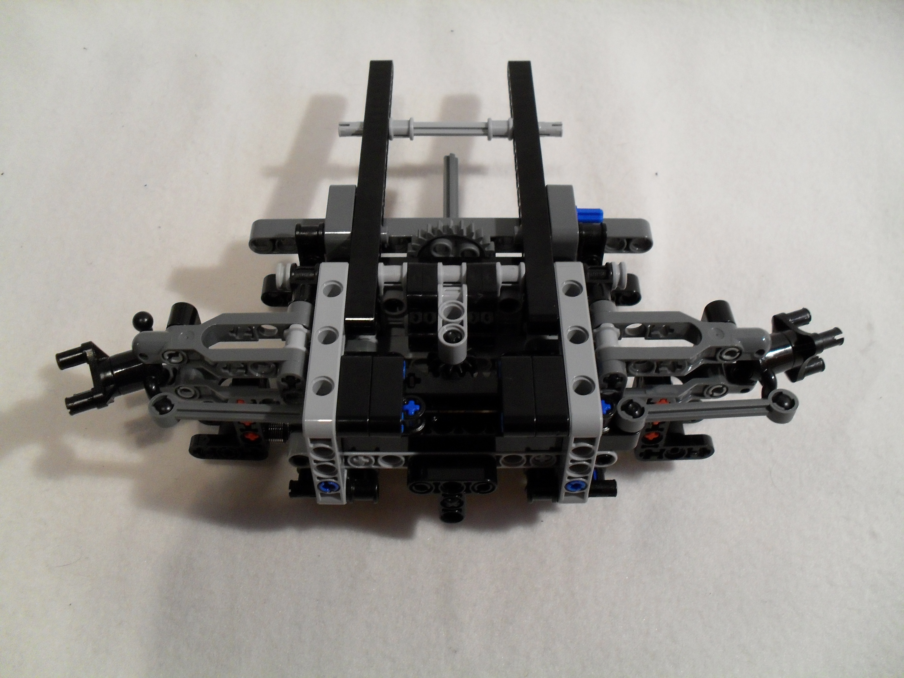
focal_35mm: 35
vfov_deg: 40.7
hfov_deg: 52.6
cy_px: 339
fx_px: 914
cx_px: 452
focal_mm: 6.3
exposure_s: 1/20
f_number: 3.2
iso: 200
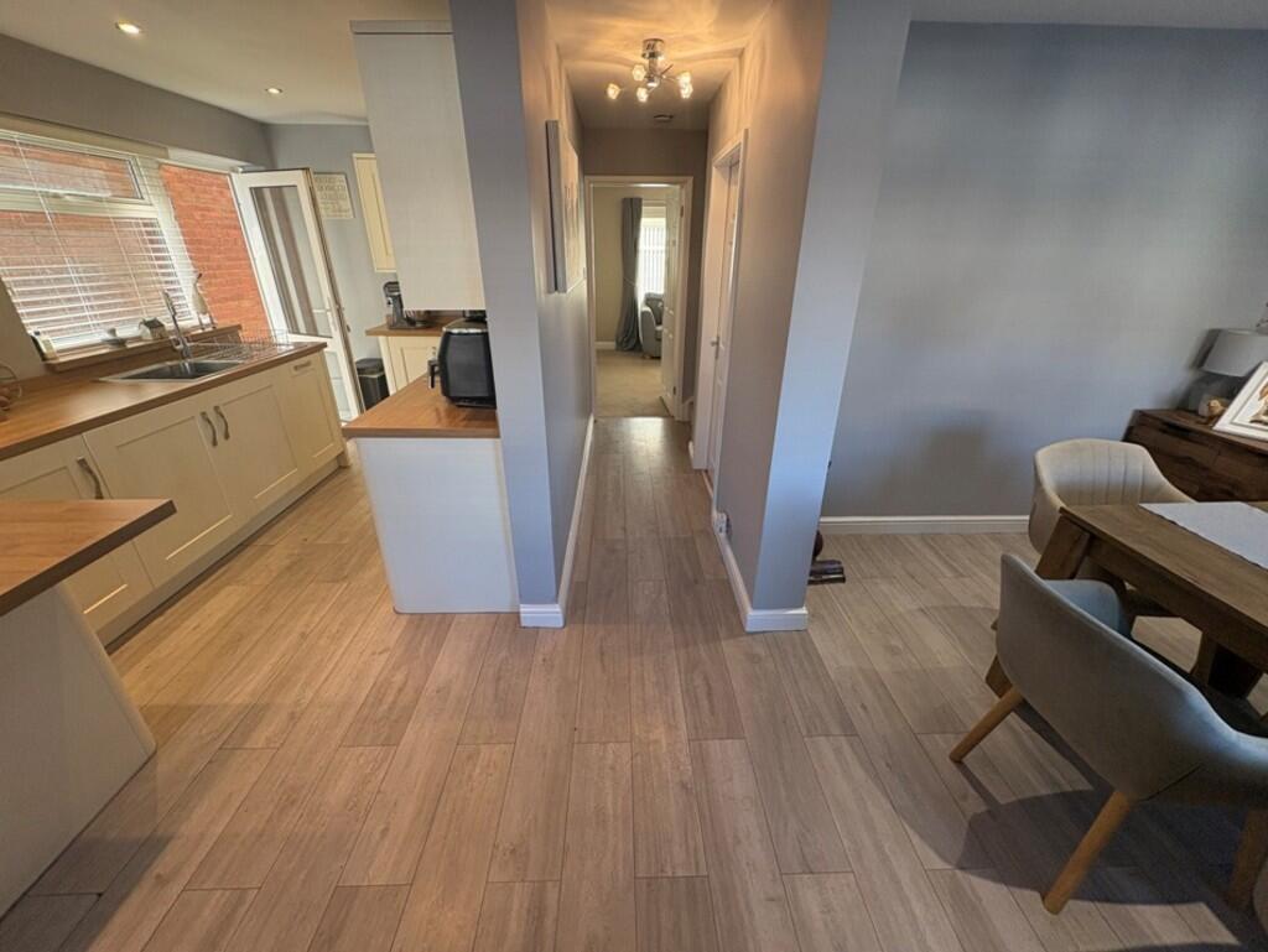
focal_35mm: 14
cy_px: 476
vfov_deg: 85.7
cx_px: 634
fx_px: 513
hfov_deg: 102.0
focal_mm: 2.22
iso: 160
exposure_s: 1/100
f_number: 2.2
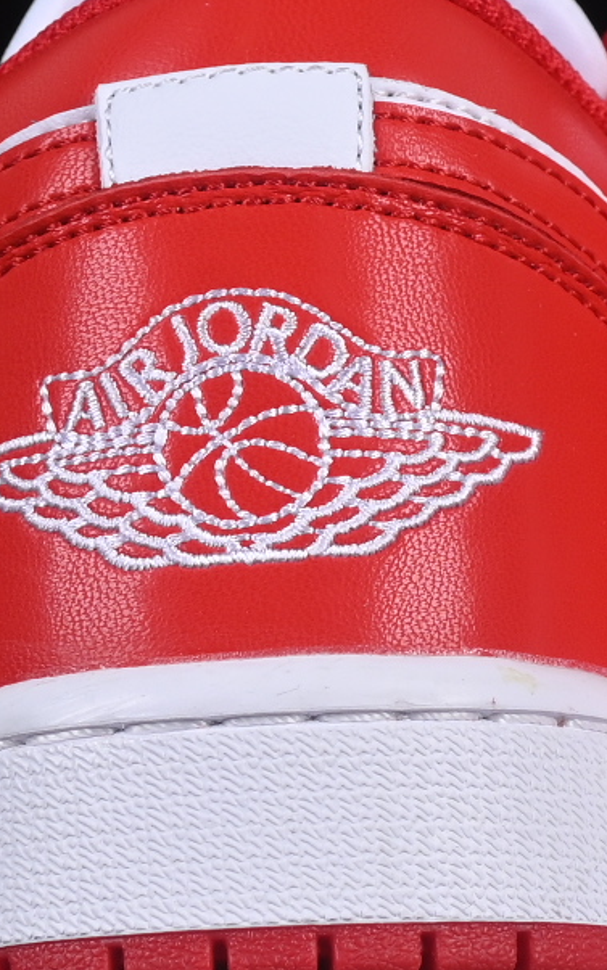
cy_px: 101
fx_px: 9341
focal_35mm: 353
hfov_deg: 3.7
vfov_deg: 5.9
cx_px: 771
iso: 160
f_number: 8
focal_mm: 50
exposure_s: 1/80
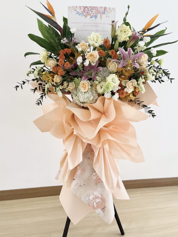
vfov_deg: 67.3
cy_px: 118
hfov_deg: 53.1
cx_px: 89
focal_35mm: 26
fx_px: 178
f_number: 1.6
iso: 250
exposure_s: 1/50
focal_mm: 5.1
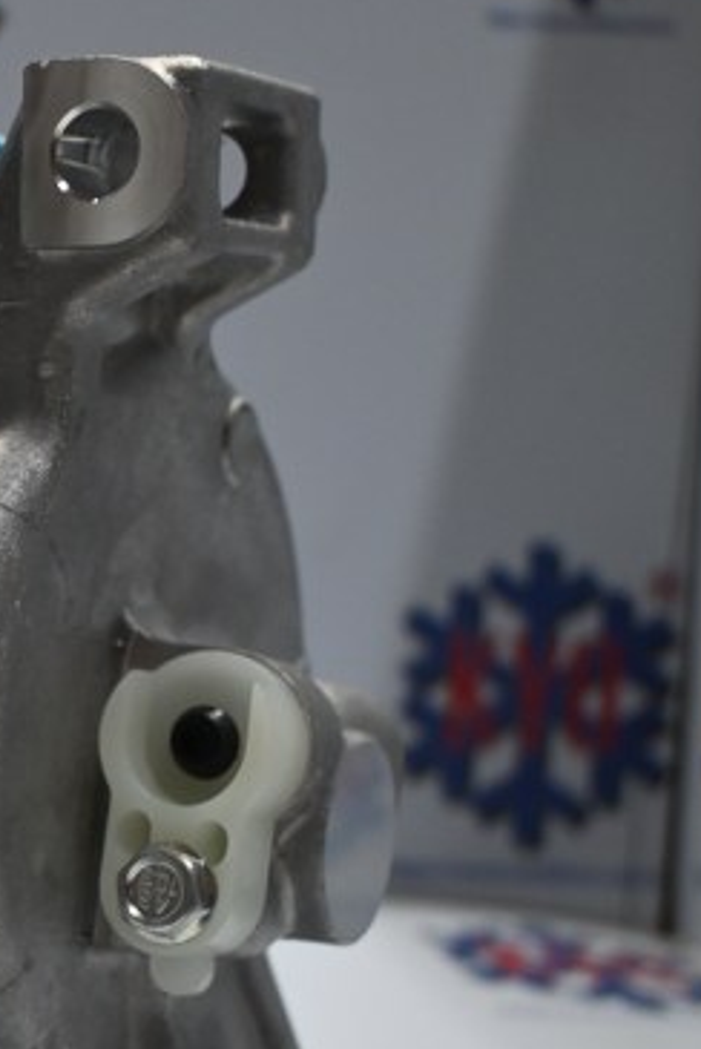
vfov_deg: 24.6
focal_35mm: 82
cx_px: -319
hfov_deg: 15.5
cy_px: 677
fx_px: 2393
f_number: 4.2
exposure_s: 1/125
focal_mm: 25
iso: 900
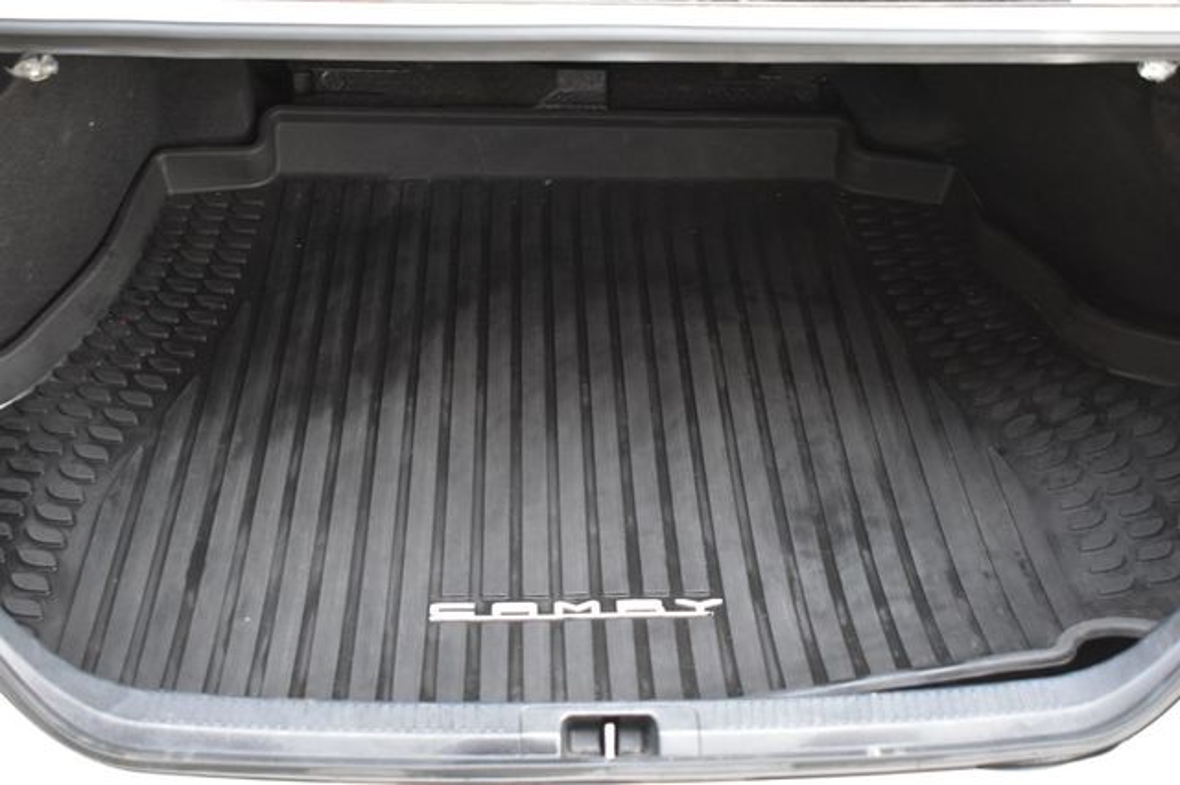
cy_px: 392
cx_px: 590
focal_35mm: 45
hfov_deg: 43.6
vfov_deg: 29.8
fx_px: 1474
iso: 1600
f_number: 4.2
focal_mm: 30
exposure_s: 1/10
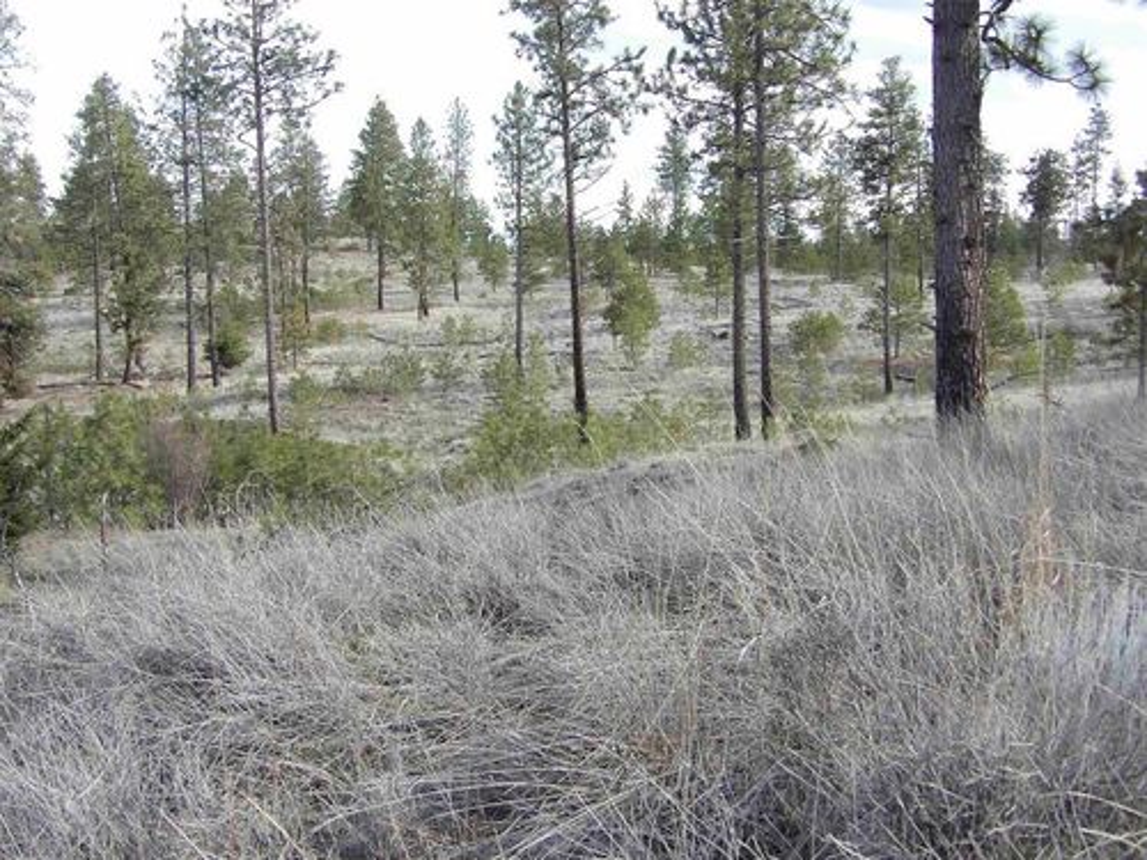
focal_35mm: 46
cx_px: 574
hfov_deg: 41.2
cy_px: 430
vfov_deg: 31.5
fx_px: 1524
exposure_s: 1/164
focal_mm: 8.2
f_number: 3.8
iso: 100
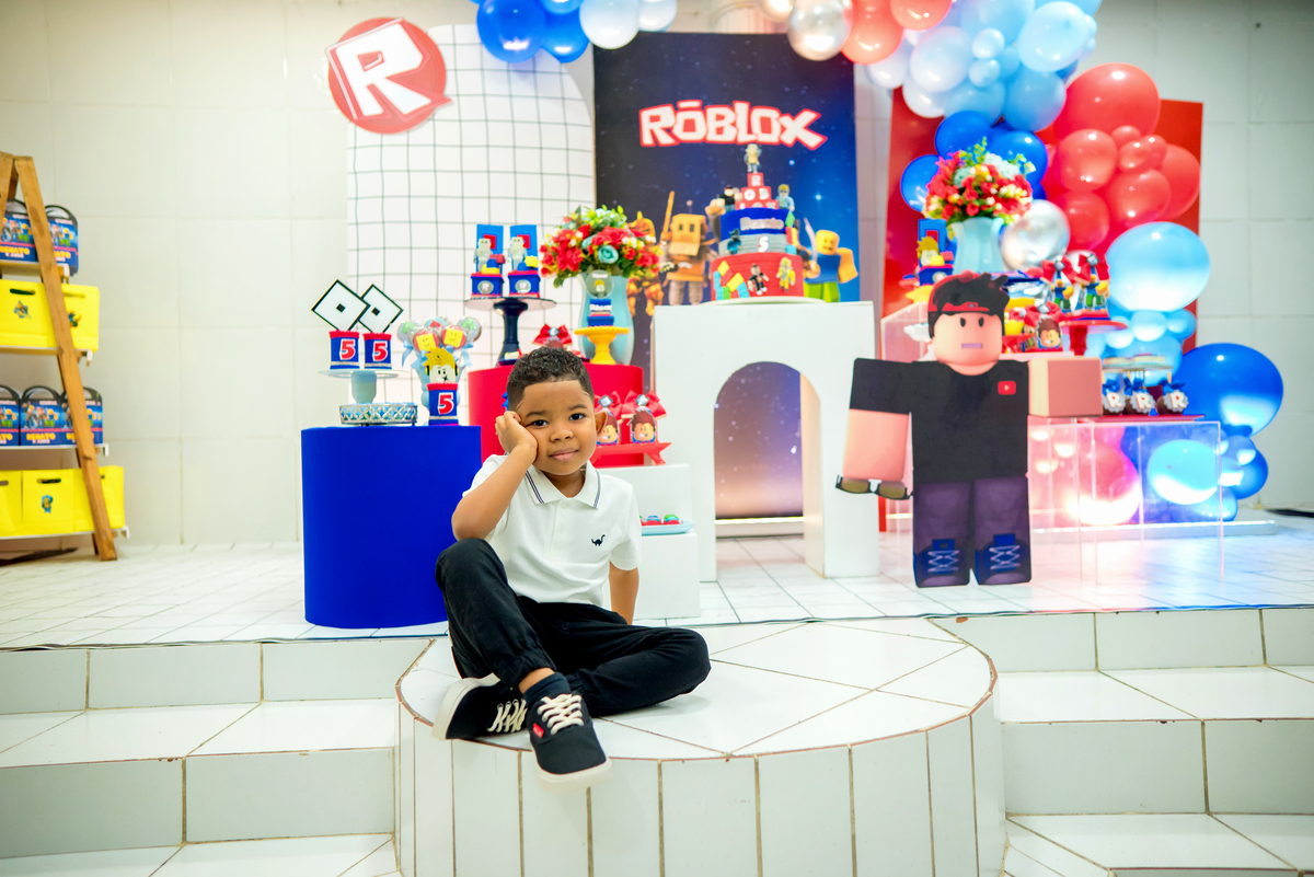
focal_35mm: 24
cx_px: 657
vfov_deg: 53.2
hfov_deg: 73.7
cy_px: 438
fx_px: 876
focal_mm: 24
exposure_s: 1/160
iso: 2000
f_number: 2
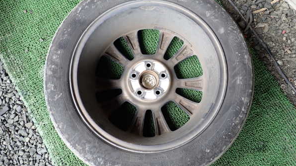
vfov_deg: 35.6
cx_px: 149
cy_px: 78
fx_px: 259
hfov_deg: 59.5
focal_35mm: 33
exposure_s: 1/60
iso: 200
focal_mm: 5.4
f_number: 2.3
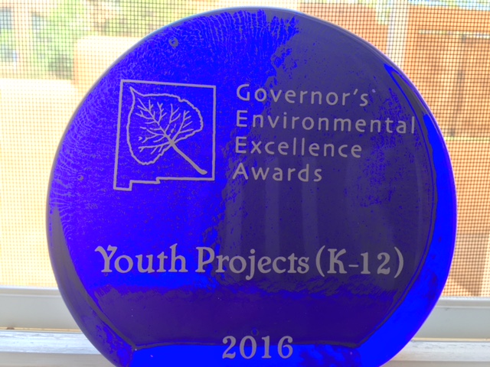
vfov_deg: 48.2
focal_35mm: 29
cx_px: 245
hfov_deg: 61.7
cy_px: 184
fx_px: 411
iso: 40
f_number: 2.2
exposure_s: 1/60
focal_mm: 4.15
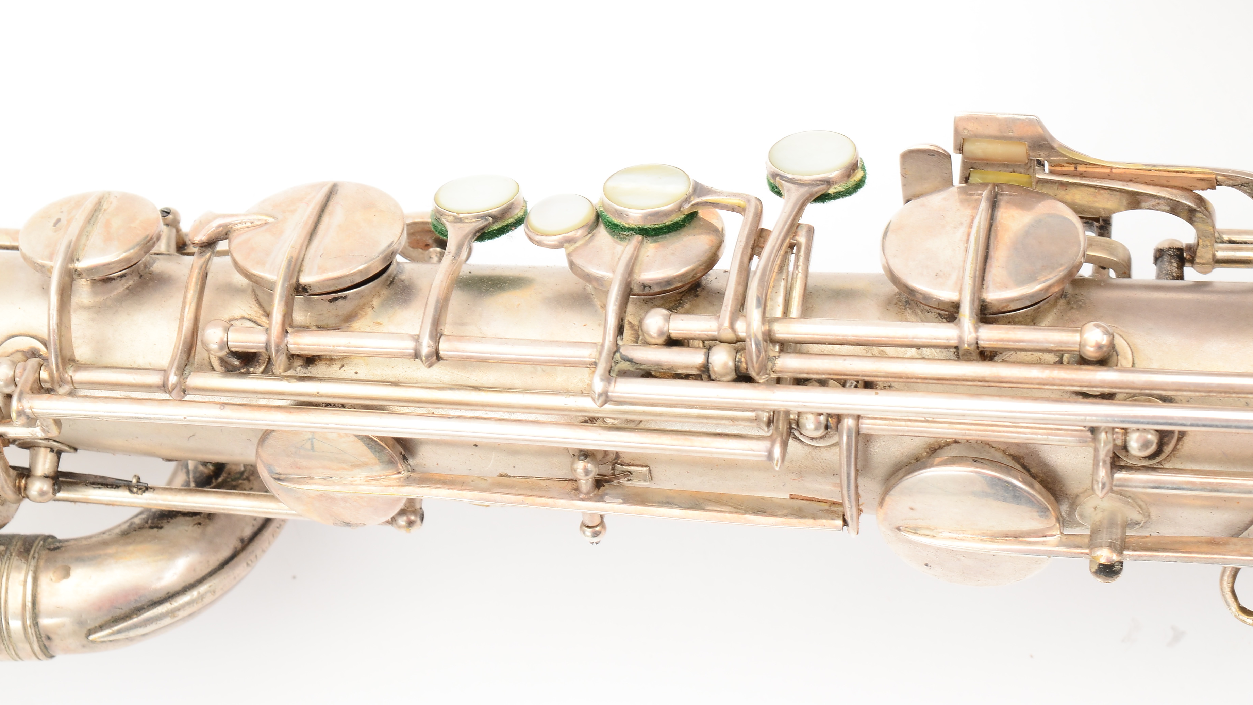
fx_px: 2875
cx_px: 626
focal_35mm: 87
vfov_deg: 14.0
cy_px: 368
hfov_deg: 24.6
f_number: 10
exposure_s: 1/60
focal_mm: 55
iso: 320
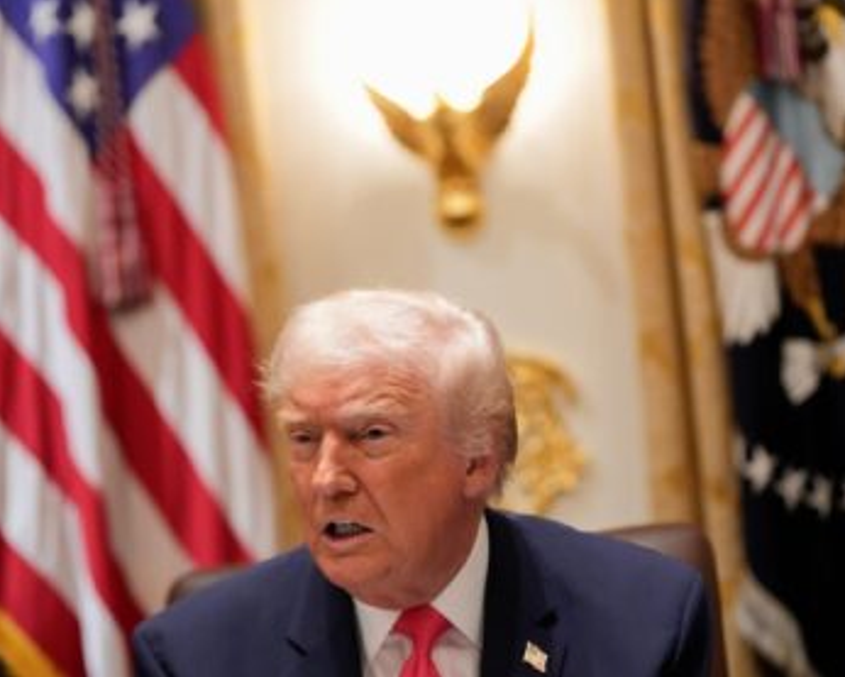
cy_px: 337
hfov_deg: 14.7
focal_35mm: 131
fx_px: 3277
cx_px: 432
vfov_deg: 11.8
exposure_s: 1/500
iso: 5000
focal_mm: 115
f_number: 2.8
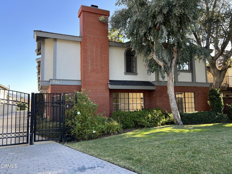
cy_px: 87
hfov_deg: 67.3
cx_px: 116
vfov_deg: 53.1
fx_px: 174
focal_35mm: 26
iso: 50
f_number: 1.5
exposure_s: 1/377
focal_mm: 5.7
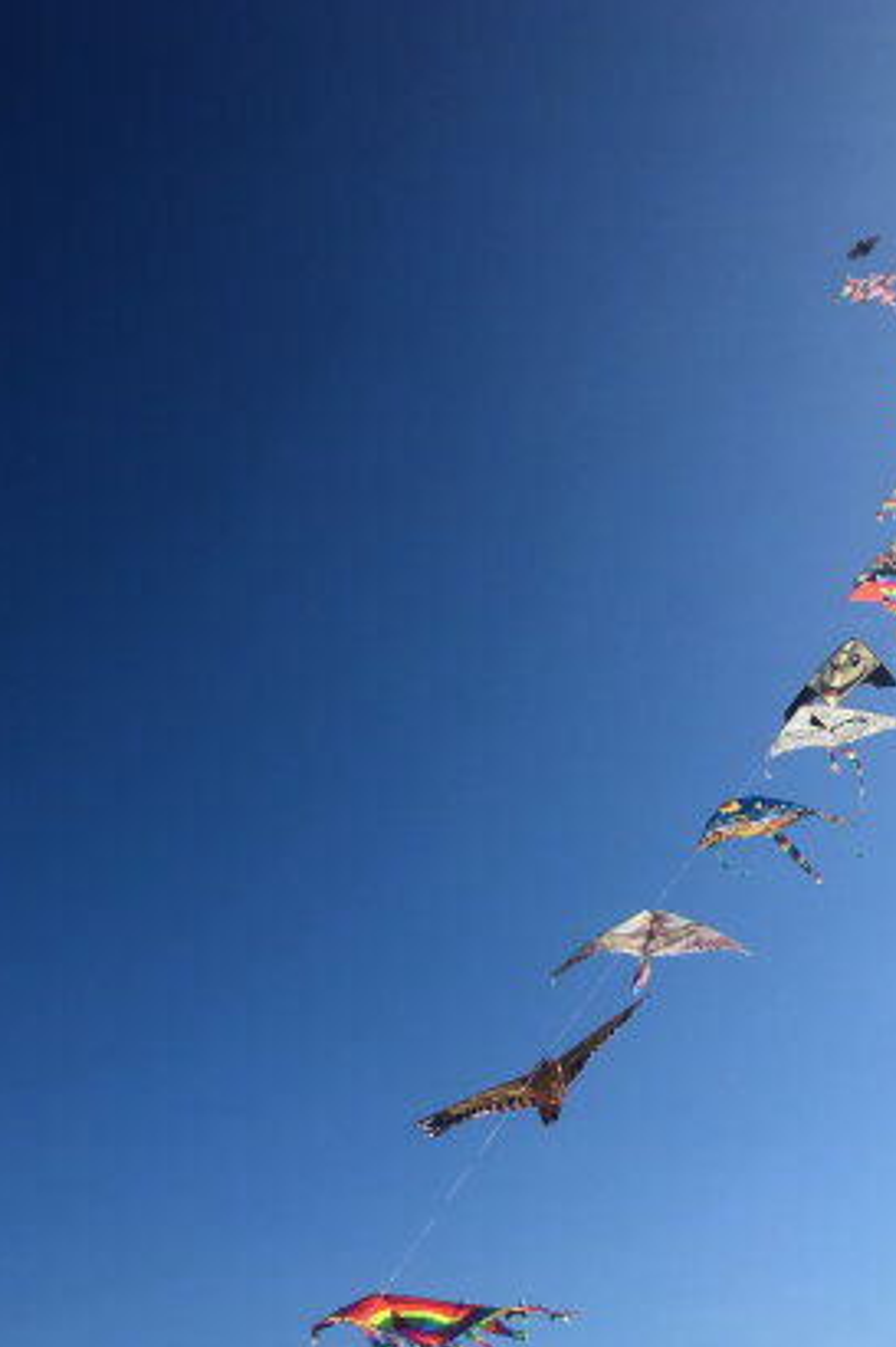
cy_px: 692
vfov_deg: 43.6
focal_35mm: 45
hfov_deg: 29.7
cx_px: 305
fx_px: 1681
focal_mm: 4.15
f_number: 2.2
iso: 25
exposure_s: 1/2564
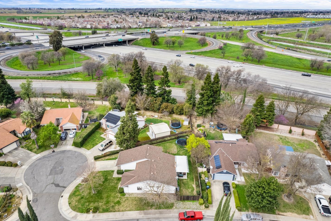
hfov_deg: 76.1
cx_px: 167
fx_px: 211
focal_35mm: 23
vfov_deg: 55.1
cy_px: 115
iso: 120
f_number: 2.8
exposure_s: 1/640
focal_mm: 8.38
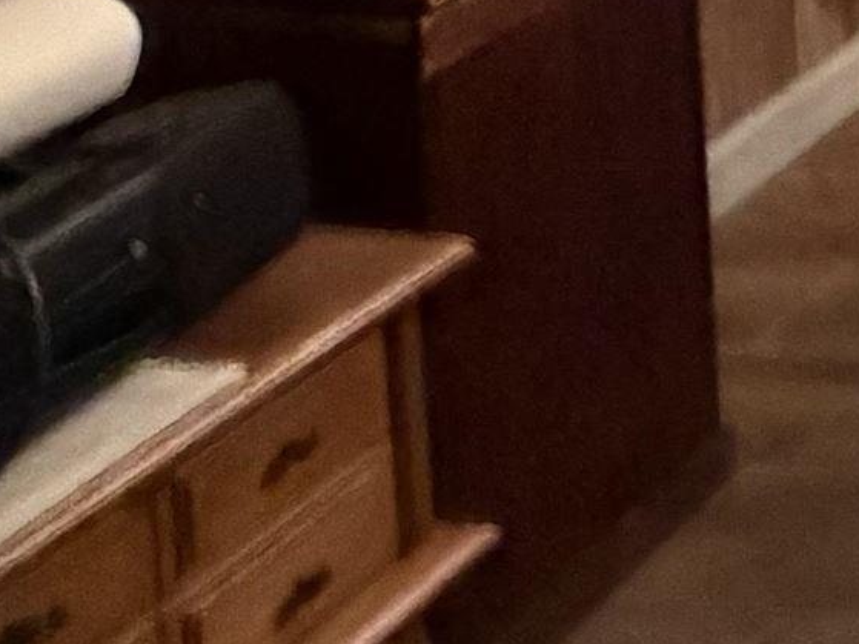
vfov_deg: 14.2
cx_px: 2033
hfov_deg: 15.2
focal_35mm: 77
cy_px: -830
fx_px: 1910
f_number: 2.2
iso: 500
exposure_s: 1/60
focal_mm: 2.22
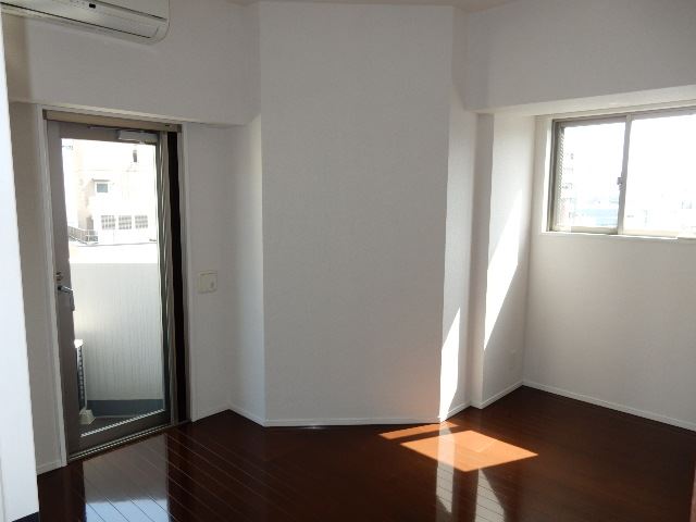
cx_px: 348
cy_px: 261
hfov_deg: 69.4
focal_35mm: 25
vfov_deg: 54.9
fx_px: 503
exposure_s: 1/100
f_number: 3.7
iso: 125
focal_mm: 4.5
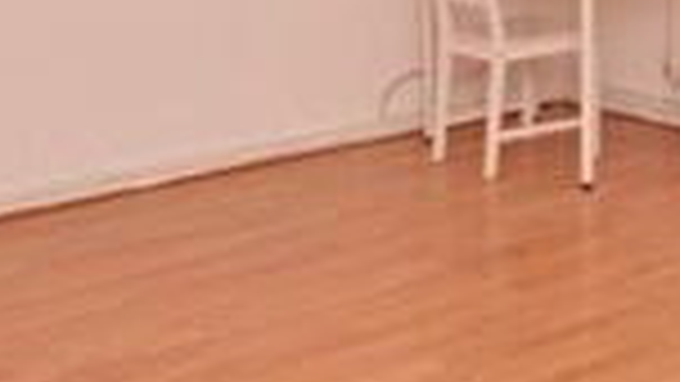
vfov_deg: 15.3
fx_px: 1316
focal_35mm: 73
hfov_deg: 27.2
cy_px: -189
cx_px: 689
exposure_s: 1/60
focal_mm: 10
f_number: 8
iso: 220
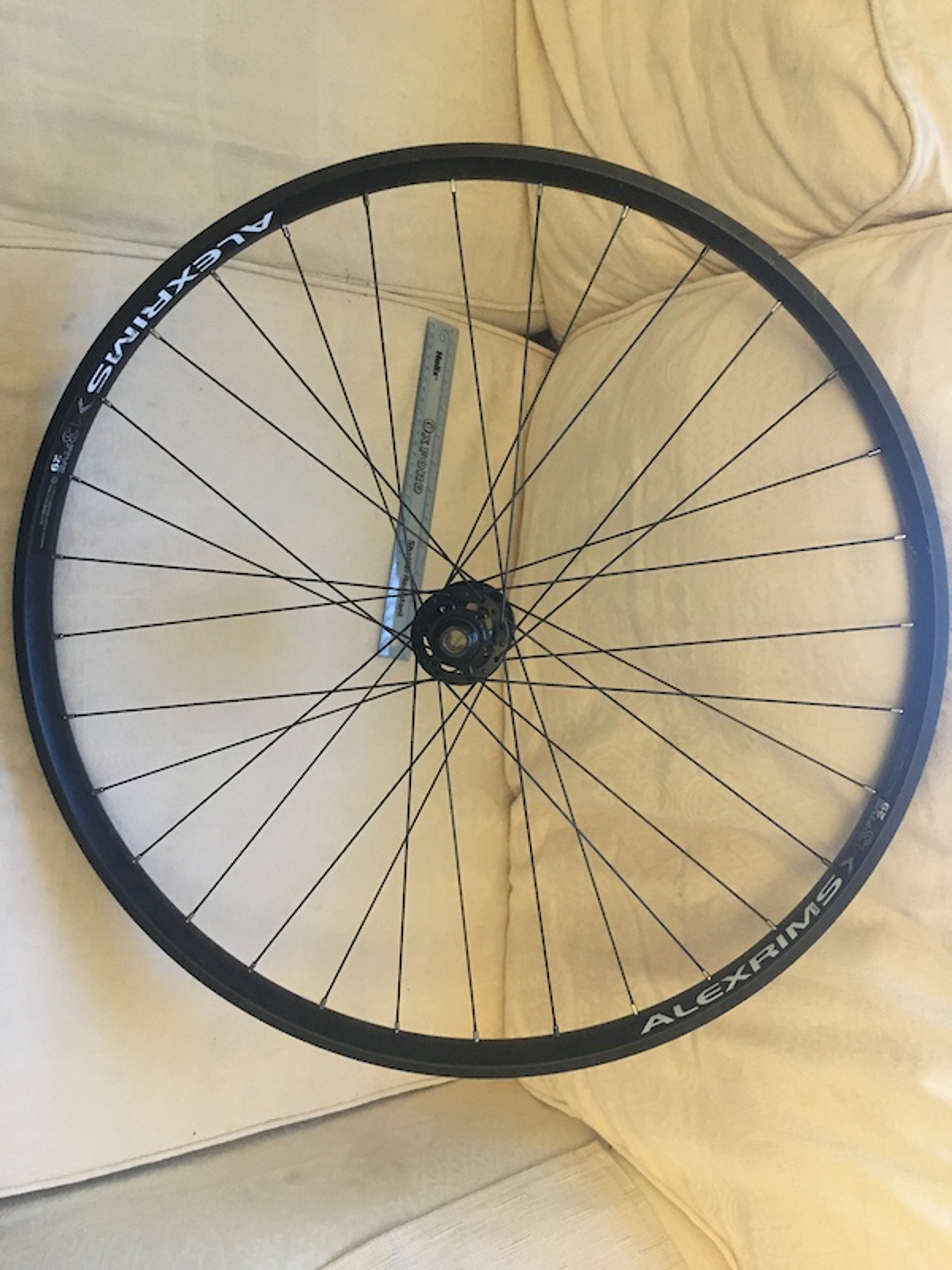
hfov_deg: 48.2
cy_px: 635
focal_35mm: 29
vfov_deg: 61.7
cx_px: 476
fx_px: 1063
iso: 250
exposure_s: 1/25
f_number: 2.2
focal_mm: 4.15
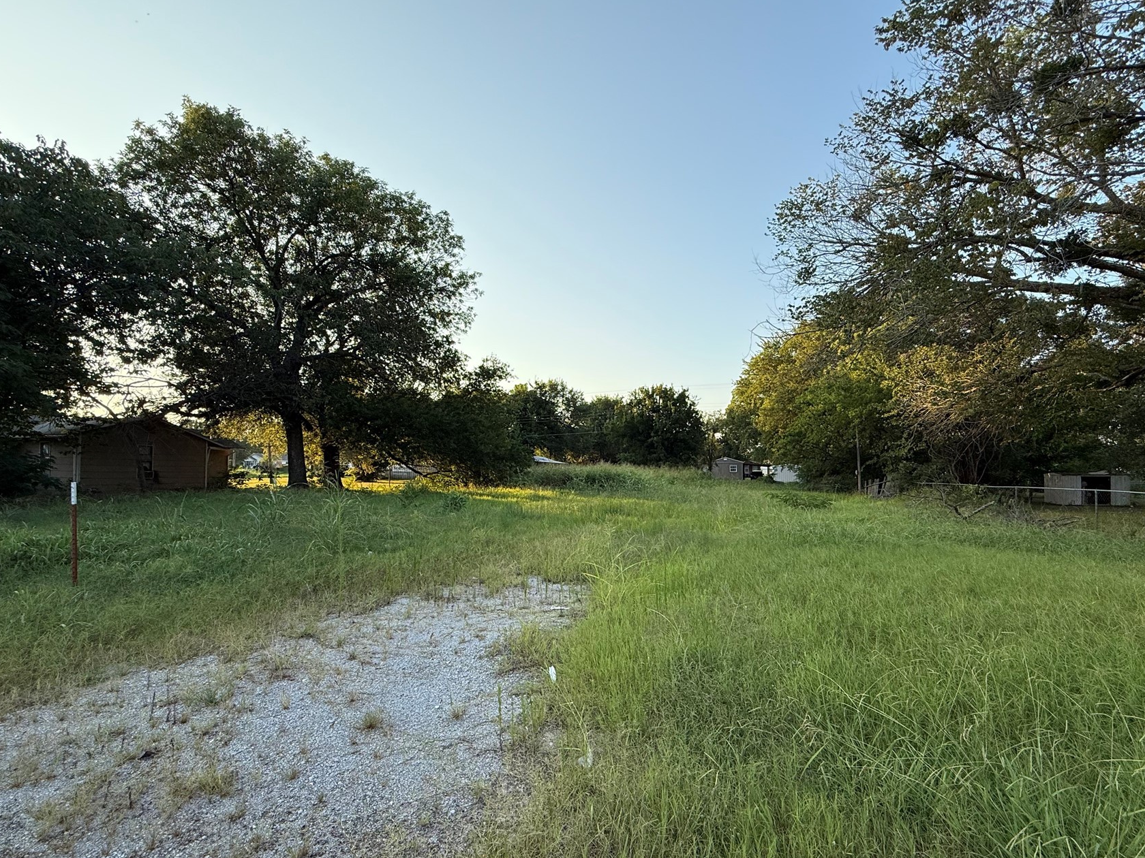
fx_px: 529
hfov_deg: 94.4
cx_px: 596
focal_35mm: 16
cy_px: 462
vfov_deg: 78.0
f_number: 2.2
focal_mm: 2.22
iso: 50
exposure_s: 1/472
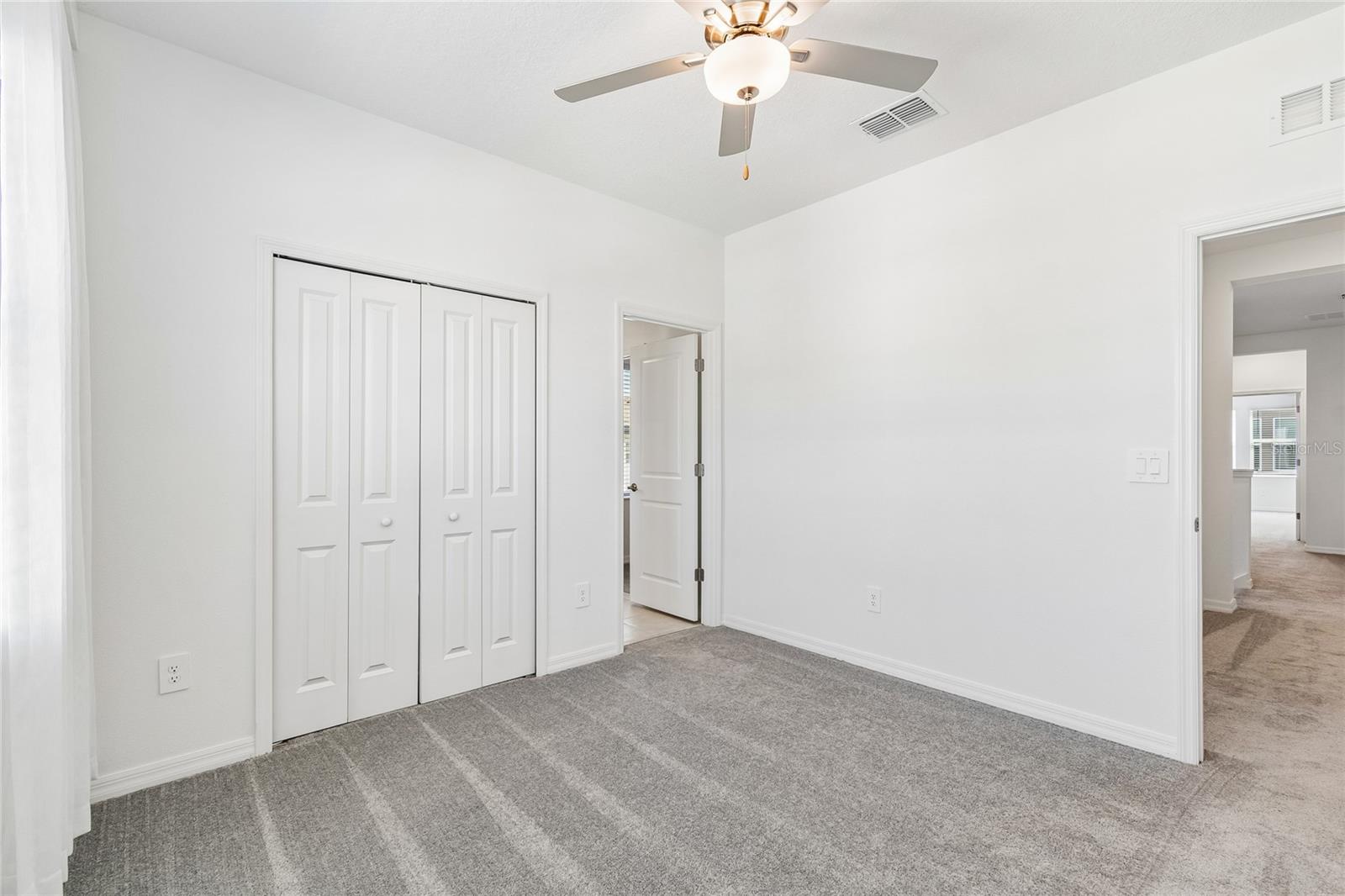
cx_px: 672
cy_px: 448
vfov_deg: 77.3
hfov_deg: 100.4
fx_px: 560
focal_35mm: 15
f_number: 7.1
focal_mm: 10
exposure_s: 1/6
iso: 100
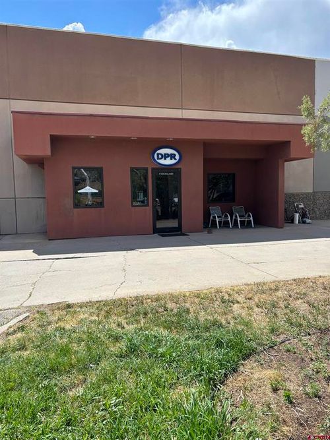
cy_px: 220
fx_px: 331
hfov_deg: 53.0
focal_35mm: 26
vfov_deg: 67.3
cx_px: 165
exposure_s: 1/2242
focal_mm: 5.96
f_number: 1.6
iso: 50
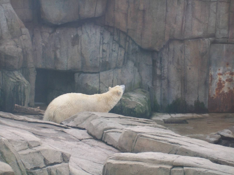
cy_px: 88
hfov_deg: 18.2
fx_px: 730
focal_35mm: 108
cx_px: 117
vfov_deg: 13.7
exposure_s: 1/125
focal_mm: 18
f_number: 4.8
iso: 80
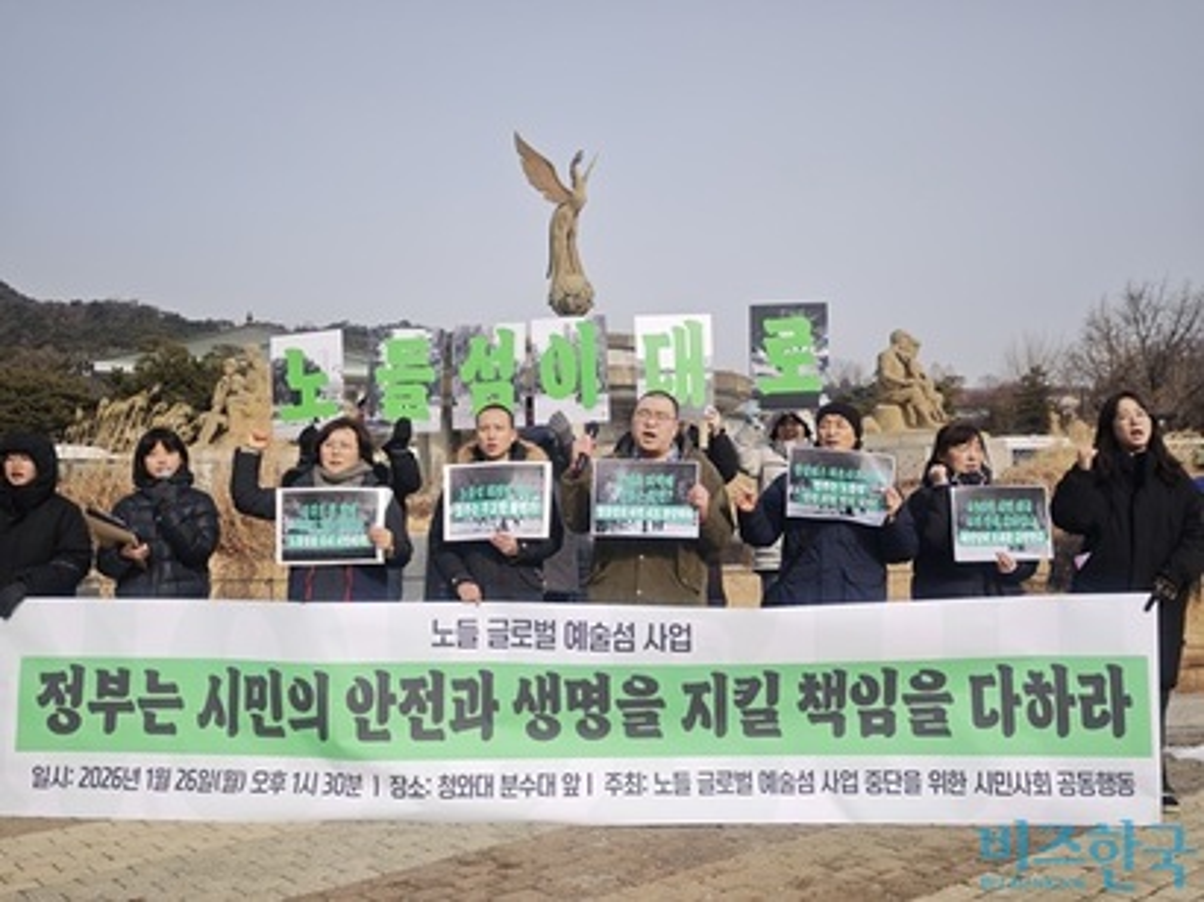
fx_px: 1217
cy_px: 451
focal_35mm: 35
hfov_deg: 52.7
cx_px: 602
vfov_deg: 40.7
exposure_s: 1/1741
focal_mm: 8.72
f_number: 1.63
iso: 50
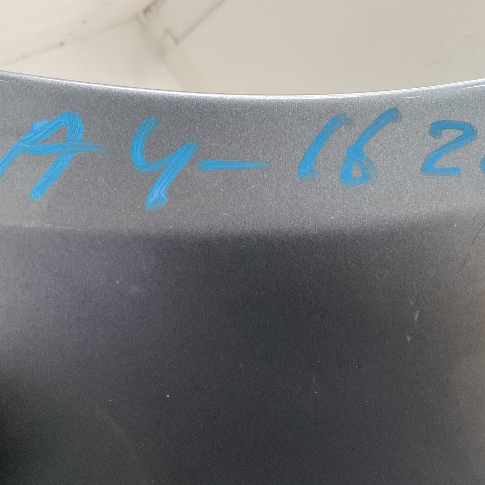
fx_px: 555
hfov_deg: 46.8
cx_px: 303
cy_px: 248
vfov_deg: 47.2
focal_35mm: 35
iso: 250
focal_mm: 3
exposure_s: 1/50
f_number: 1.8
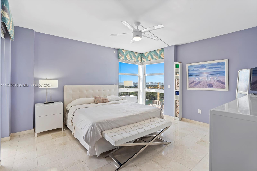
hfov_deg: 96.7
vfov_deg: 73.7
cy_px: 86
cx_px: 128
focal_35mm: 16
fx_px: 114
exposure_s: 1/25
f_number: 4.5
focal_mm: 16
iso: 320
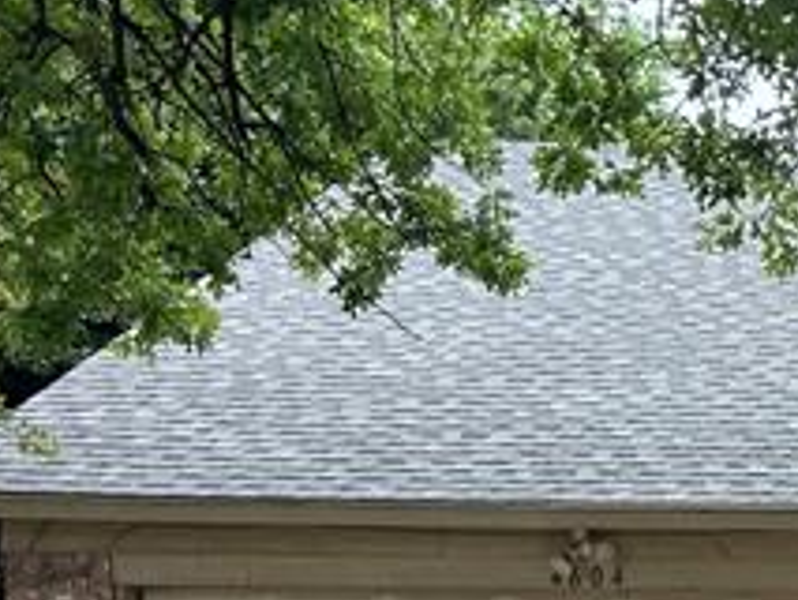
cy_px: 690
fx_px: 2883
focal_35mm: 125
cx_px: 1480
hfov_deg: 13.9
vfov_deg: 11.7
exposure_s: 1/497
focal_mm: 5.7
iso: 50
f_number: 1.5
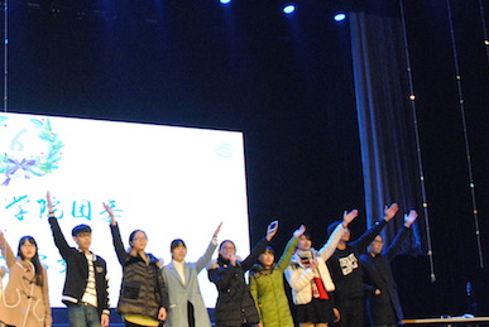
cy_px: 128
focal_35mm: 62
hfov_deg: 31.2
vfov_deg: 21.9
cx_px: 71
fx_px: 843
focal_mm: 20
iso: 1600
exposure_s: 1/125
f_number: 5.6
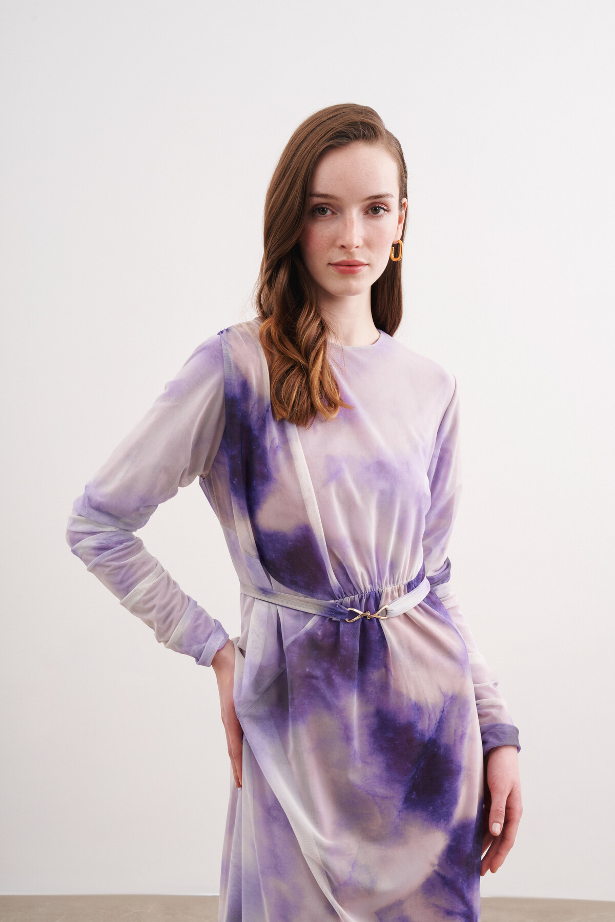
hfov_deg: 28.1
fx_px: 1230
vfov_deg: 41.1
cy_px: 461
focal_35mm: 48
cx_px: 308
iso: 400
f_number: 11
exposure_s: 1/160
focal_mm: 48
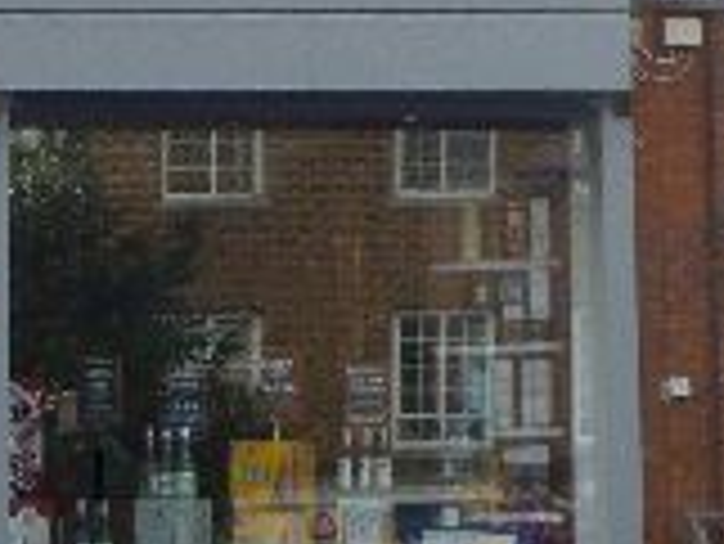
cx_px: -283
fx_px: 4270
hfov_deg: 9.5
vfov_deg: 7.2
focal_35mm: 204
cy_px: -112
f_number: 3.7
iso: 100
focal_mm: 7.4
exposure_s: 1/320
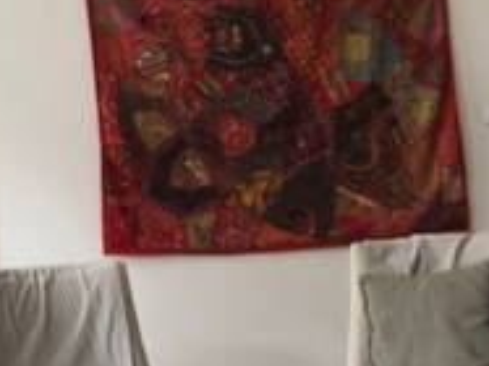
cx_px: 277
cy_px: 267
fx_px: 762
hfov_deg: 35.5
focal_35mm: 54
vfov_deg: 26.7
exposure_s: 1/17
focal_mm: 3.99
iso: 40
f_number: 1.8
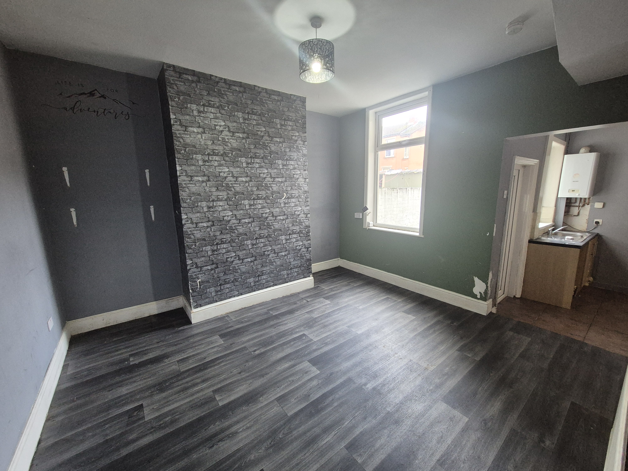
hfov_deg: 106.2
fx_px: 236
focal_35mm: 13
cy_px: 236
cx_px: 314
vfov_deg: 89.9
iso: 800
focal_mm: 2.2
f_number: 2.2
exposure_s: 1/50
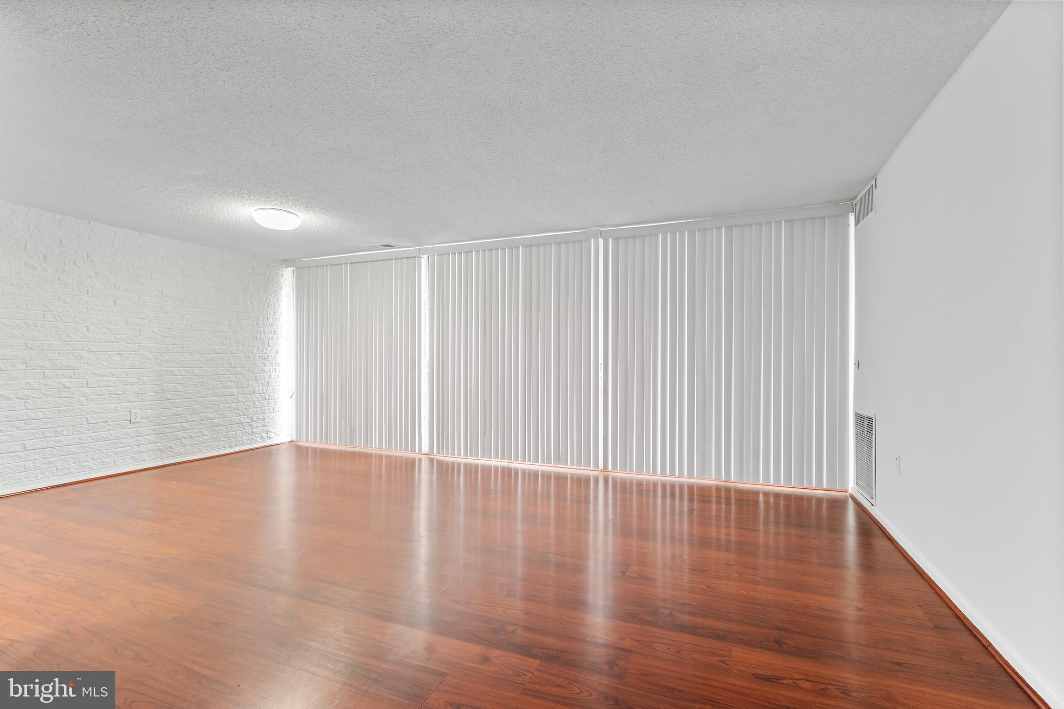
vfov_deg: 73.7
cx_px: 532
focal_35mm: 16
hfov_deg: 96.7
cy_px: 354
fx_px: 473
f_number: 8
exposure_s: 1/5
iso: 640
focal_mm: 16
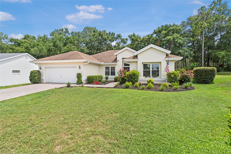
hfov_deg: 96.7
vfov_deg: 73.7
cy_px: 77
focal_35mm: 16
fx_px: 103
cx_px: 116
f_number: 8
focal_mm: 16
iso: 400
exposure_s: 1/200
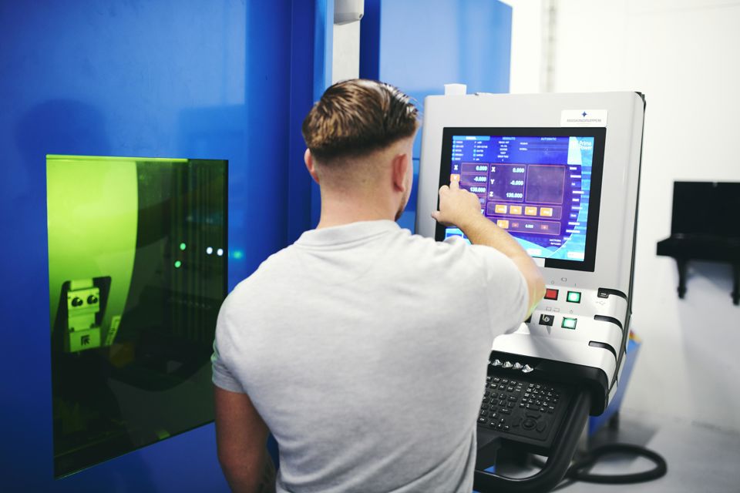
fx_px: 719
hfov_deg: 54.4
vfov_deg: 37.9
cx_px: 370
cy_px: 246
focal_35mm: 35
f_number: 2
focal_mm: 35
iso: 800
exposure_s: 1/200
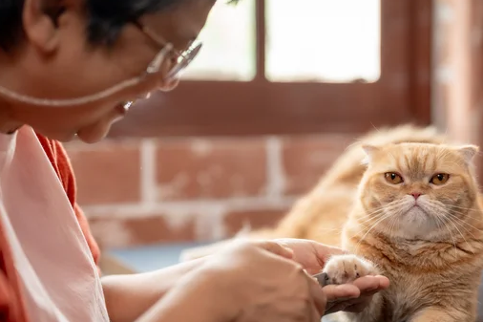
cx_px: 287
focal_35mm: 70
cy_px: 166
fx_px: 939
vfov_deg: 19.4
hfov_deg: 28.8
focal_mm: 50
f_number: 1.8
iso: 400
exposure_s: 1/500
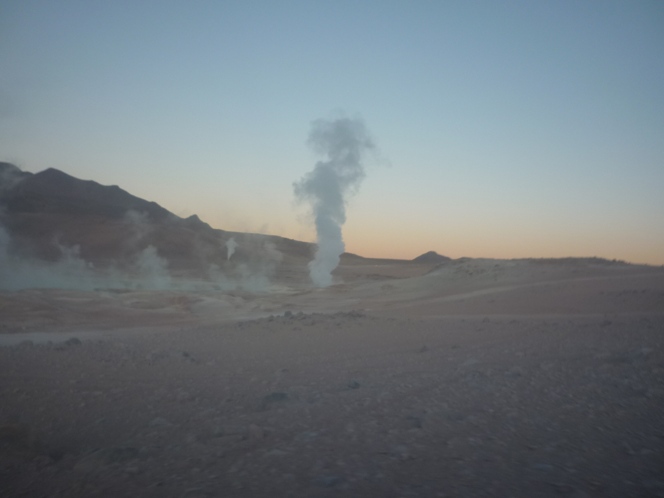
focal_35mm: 33
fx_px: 633
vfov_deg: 42.9
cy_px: 249
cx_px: 332
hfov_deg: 55.4
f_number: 2.8
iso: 80
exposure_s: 1/80
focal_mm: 5.5
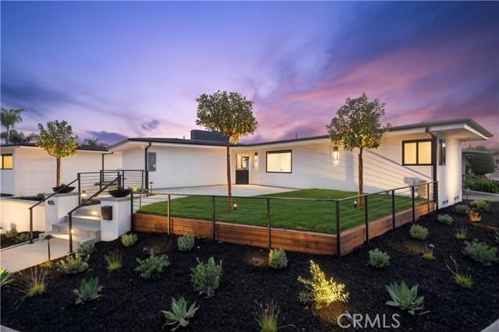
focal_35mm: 16
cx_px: 250
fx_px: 222
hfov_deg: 96.8
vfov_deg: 73.7
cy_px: 166
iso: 400
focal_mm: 16
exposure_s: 1/10
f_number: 9
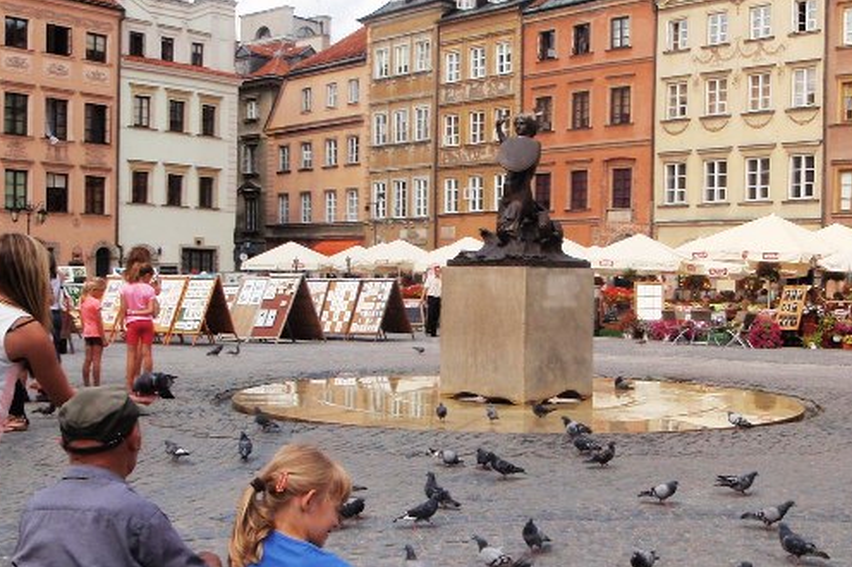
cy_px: 344
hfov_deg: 41.8
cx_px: 495
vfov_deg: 28.5
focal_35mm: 47
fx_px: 1112
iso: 64
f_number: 5
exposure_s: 1/200
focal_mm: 5
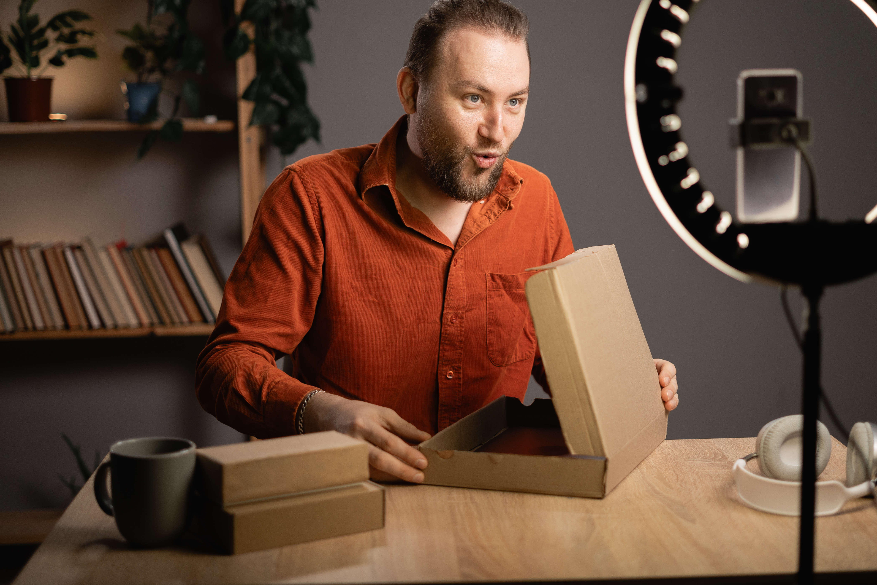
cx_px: 485
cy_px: 240
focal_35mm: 60
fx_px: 1461
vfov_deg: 22.6
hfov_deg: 33.4
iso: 320
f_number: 2
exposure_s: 1/160
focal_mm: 50
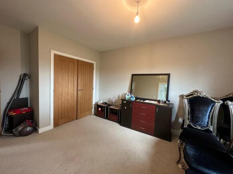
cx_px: 116
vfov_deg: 85.7
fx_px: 94
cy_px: 87
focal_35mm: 14
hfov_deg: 102.1
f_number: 2.2
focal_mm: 2.22
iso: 500
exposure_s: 1/50
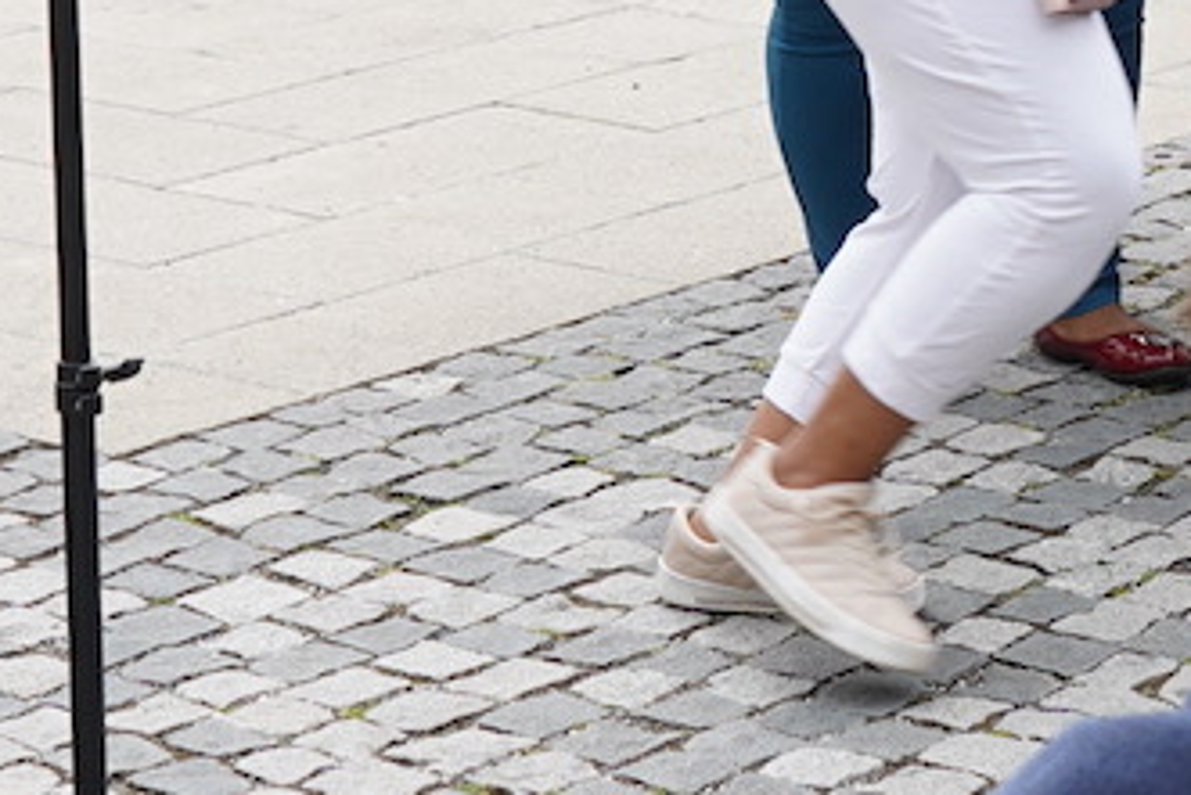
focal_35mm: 169
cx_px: 1097
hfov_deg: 12.1
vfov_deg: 8.1
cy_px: -88
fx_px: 5593
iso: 100
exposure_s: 1/320
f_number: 4.5
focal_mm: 28
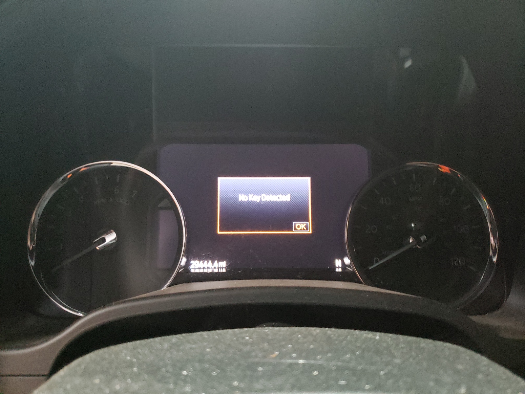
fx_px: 394
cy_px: 197
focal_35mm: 26
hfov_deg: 67.3
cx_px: 262
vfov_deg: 53.1
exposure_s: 1/24
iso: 708
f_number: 1.5
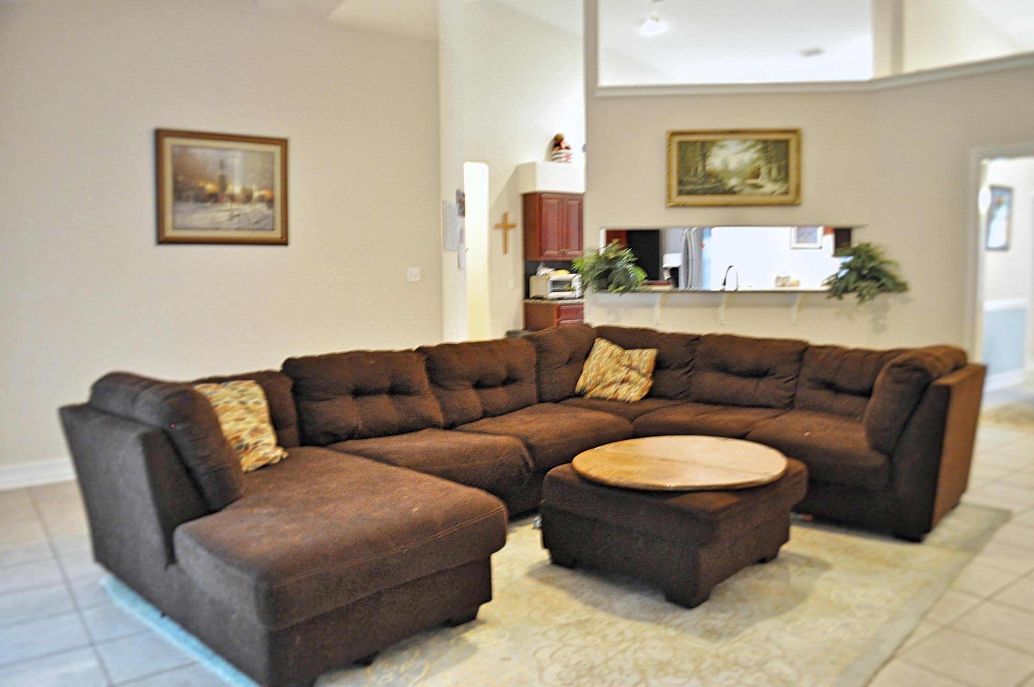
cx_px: 517
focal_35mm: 27
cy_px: 344
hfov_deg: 67.4
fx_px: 774
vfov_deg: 47.8
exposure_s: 1/10
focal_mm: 18
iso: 1600
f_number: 3.5
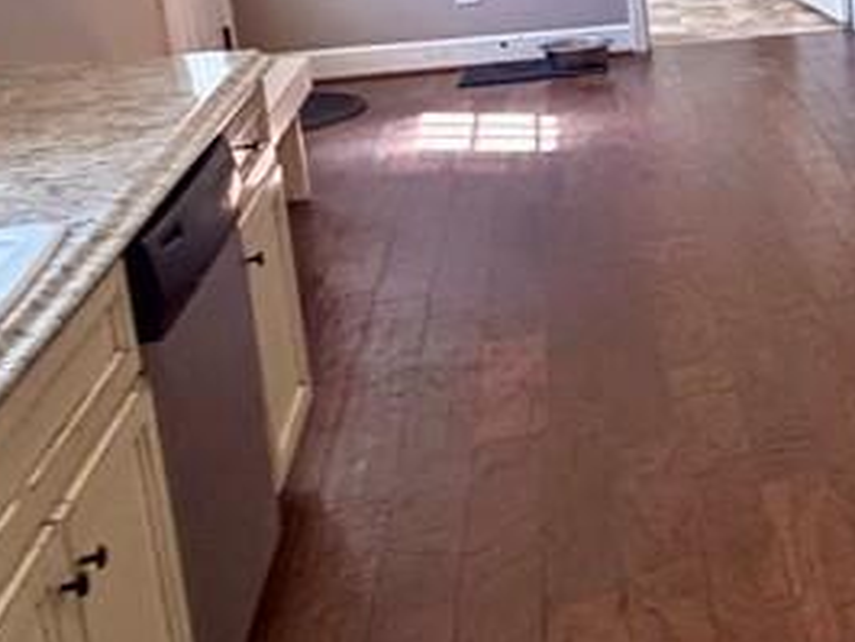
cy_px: -16
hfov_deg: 21.6
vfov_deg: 25.6
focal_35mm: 54
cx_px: 1558
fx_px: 1334
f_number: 2.2
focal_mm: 2.22
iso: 320
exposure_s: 1/120
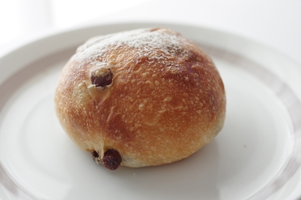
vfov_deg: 26.0
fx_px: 434
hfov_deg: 38.2
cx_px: 150
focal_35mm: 52
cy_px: 100
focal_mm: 35
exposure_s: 1/80
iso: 1600
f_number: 3.5
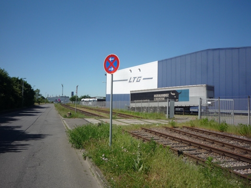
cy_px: 94
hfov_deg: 56.8
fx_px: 232
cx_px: 126
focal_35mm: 32
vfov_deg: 44.2
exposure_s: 1/500
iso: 100
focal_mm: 5.2
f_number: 5.6
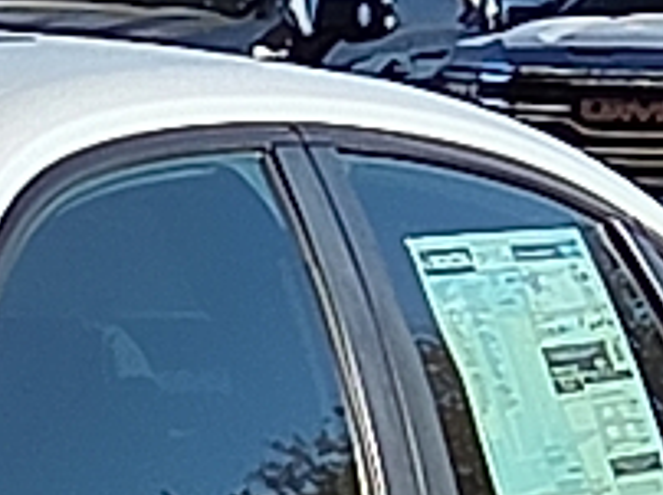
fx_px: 7595
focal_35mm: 397
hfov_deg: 4.8
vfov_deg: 3.7
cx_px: -1296
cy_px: 1223
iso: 77
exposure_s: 1/10000
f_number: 1.8
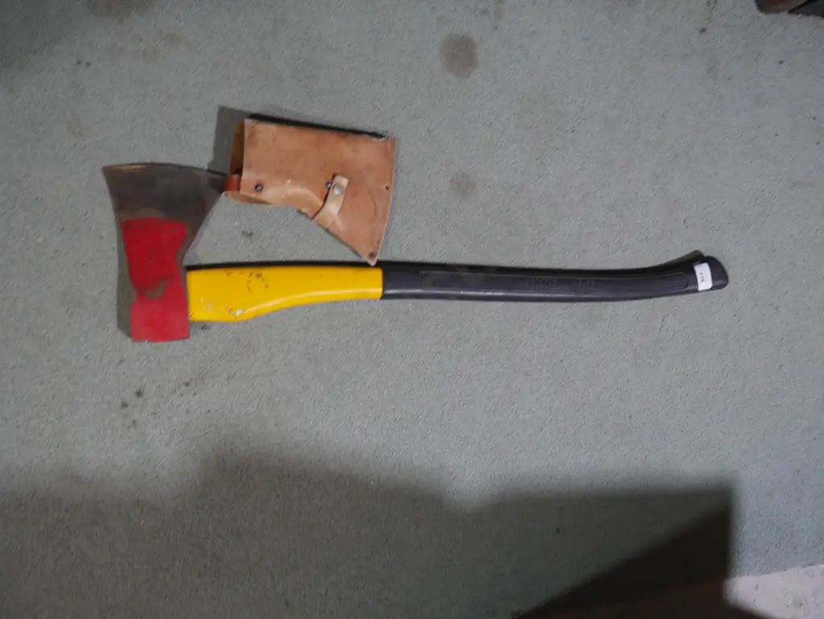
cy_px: 310
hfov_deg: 56.8
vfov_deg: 44.2
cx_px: 412
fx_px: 762
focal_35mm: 32
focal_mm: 16
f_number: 3.6
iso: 400
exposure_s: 1/60
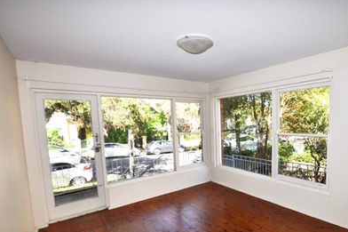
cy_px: 136
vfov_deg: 66.9
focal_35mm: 18
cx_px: 208
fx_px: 174
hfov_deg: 88.9
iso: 200
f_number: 6.3
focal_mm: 10
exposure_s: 1/200
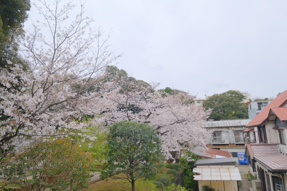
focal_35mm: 25
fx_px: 199
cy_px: 96
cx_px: 144
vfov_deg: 51.3
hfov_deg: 71.5
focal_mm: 16.6
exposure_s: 1/500
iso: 640
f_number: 5.6
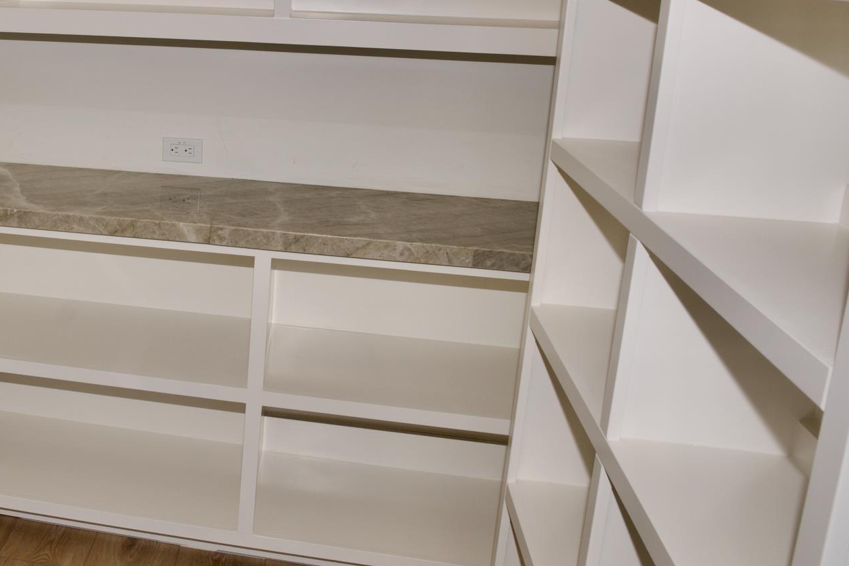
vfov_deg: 33.7
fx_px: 920
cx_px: 84
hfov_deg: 45.0
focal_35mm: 39
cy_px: 158
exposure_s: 1/60
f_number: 10
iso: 100
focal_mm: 16
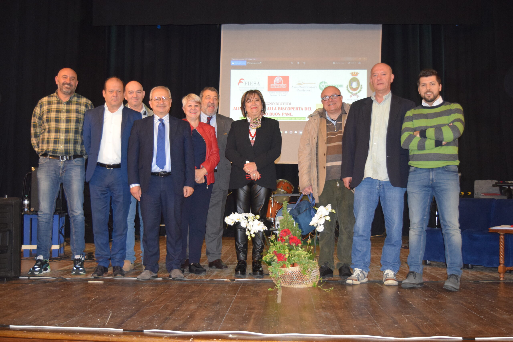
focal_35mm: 45
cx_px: 256
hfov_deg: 43.6
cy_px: 171
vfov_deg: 29.9
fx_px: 641
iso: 2200
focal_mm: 30
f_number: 4.2
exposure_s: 1/60
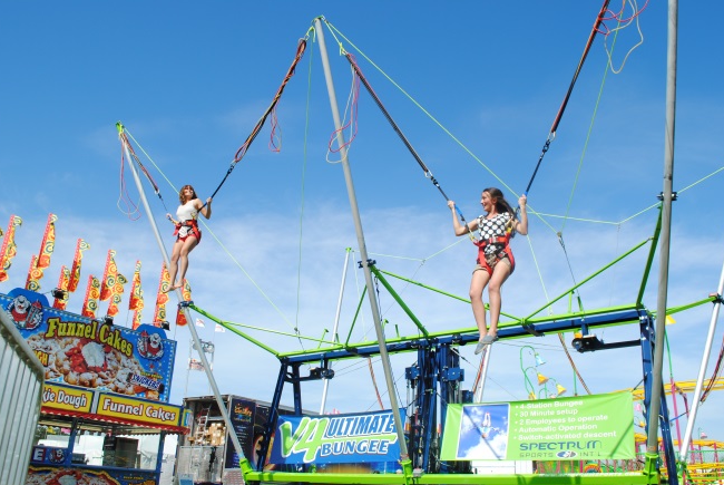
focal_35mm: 29
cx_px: 372
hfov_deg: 63.6
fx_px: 584
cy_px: 254
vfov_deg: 45.1
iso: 100
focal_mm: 18
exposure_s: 1/320
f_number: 9
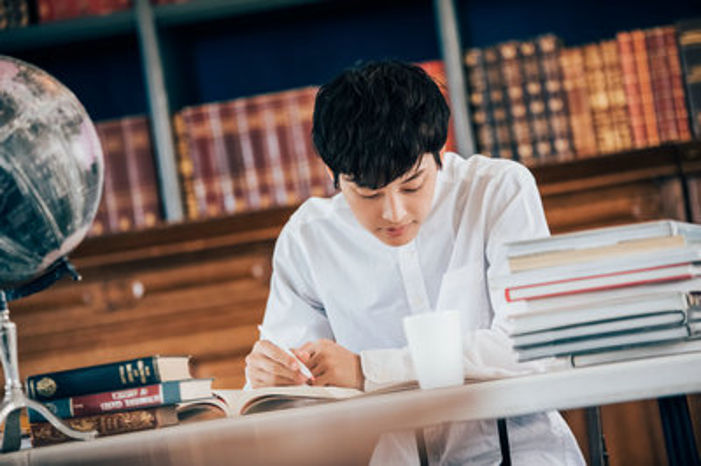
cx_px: 350
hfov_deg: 14.7
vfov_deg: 9.8
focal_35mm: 140
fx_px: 2724
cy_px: 233
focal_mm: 140
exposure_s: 1/100
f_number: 2.8
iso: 500
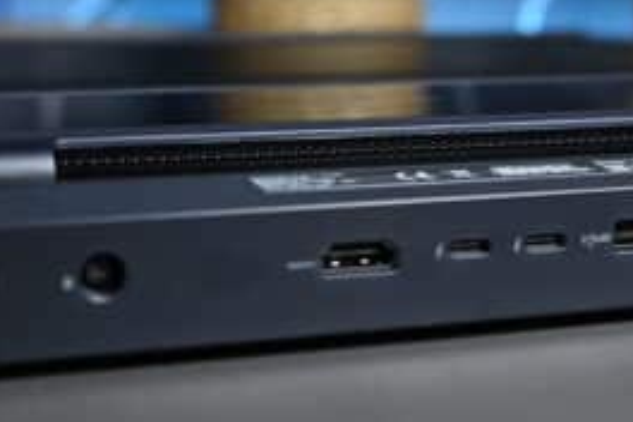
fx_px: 1582
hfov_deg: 22.6
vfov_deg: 15.2
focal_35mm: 90
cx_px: 381
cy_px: 151
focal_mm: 61
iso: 1800
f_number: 7.1
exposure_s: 1/60
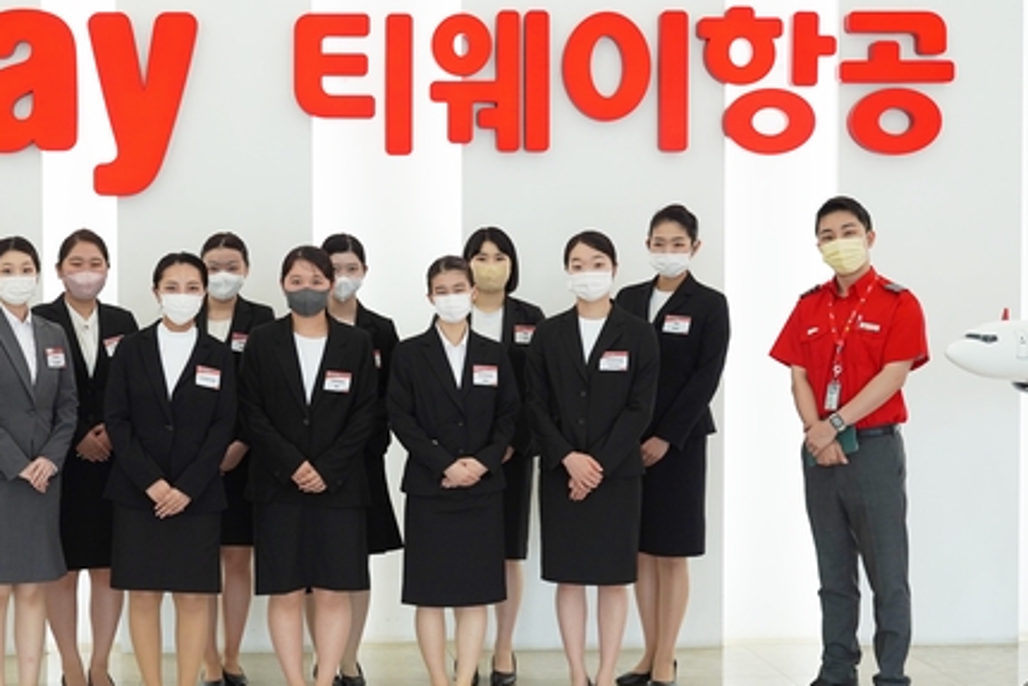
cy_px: 316
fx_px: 1571
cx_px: 295
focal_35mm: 55
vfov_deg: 24.6
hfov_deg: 35.6
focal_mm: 37
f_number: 4
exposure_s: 1/160
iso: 200
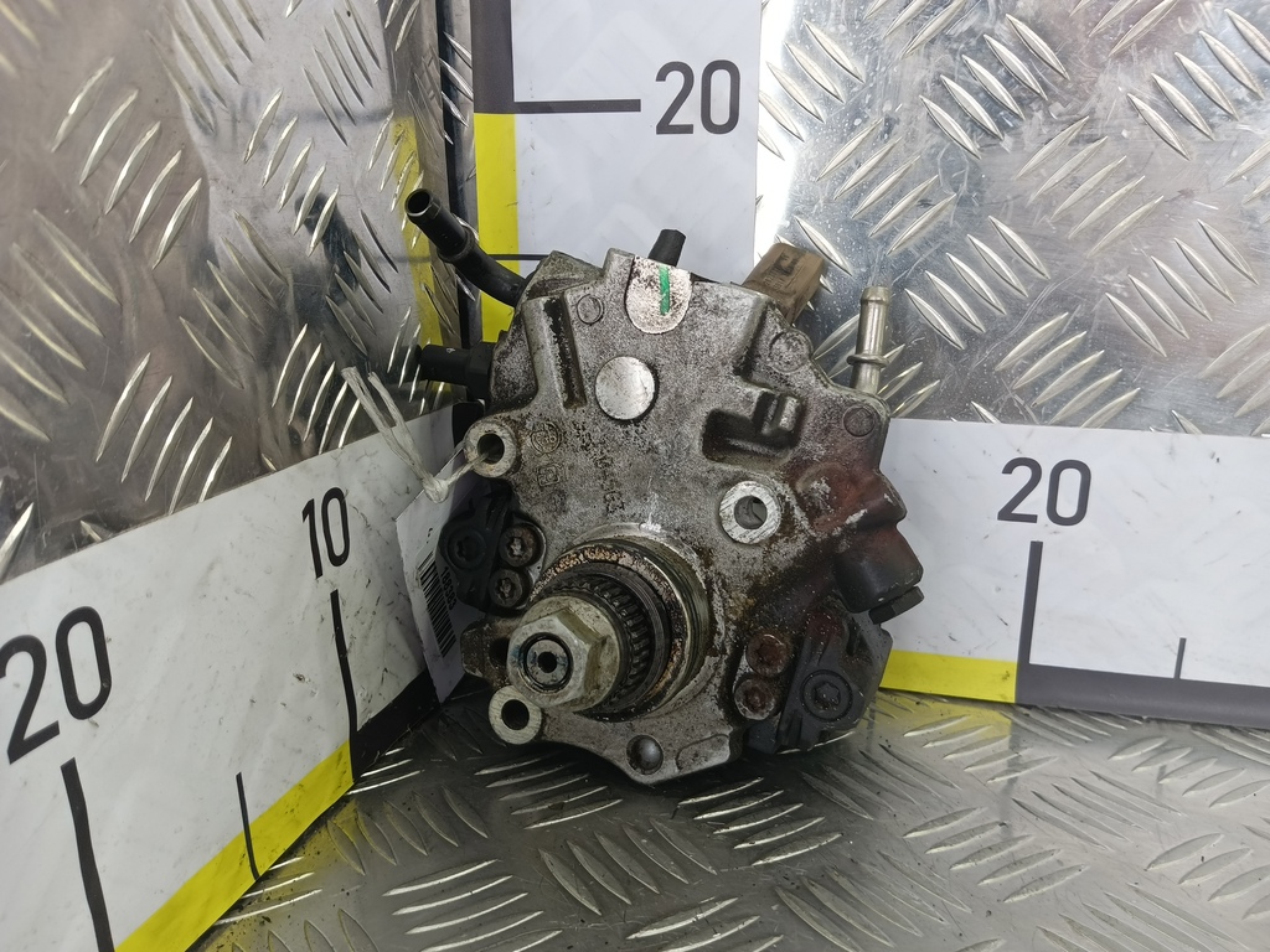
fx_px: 991
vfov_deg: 51.4
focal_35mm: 27
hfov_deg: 65.3
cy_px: 476
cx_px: 635
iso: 113
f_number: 1.6
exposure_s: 1/50
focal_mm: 4.11
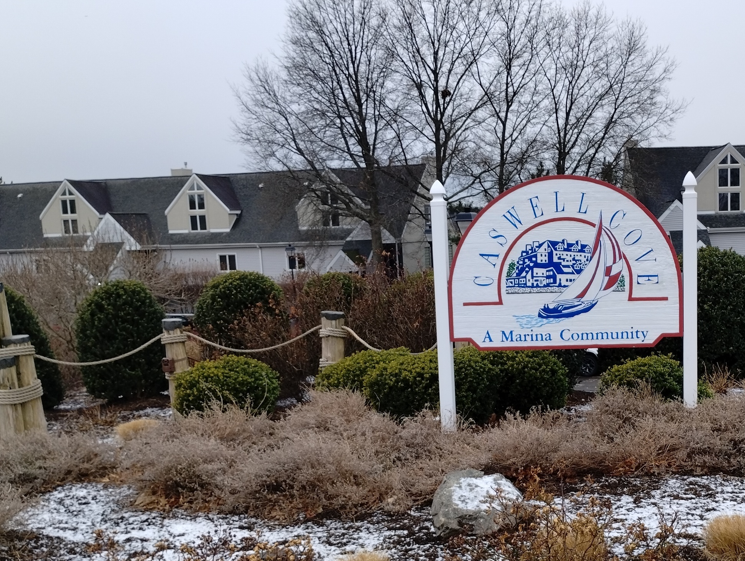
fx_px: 948
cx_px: 555
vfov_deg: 32.7
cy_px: 375
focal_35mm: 44
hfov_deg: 41.7
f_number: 1.8
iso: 100
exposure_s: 1/157
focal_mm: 4.27
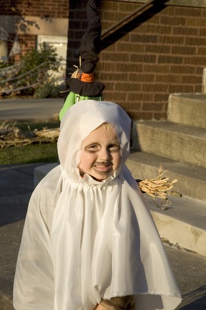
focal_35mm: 105
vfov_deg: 19.5
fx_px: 903
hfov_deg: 13.0
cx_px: 103
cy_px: 155
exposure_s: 1/320
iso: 200
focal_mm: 70
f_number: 9
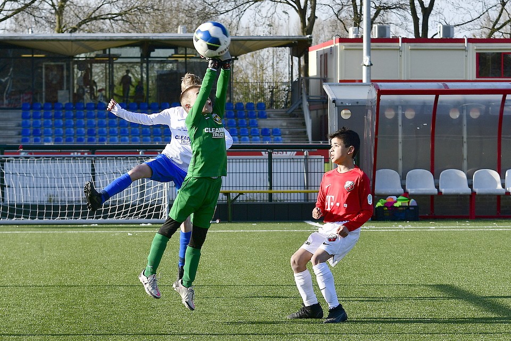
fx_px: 1831
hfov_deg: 15.9
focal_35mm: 129
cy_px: 170
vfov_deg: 10.6
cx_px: 256
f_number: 5
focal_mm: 86
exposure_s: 1/800
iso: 250
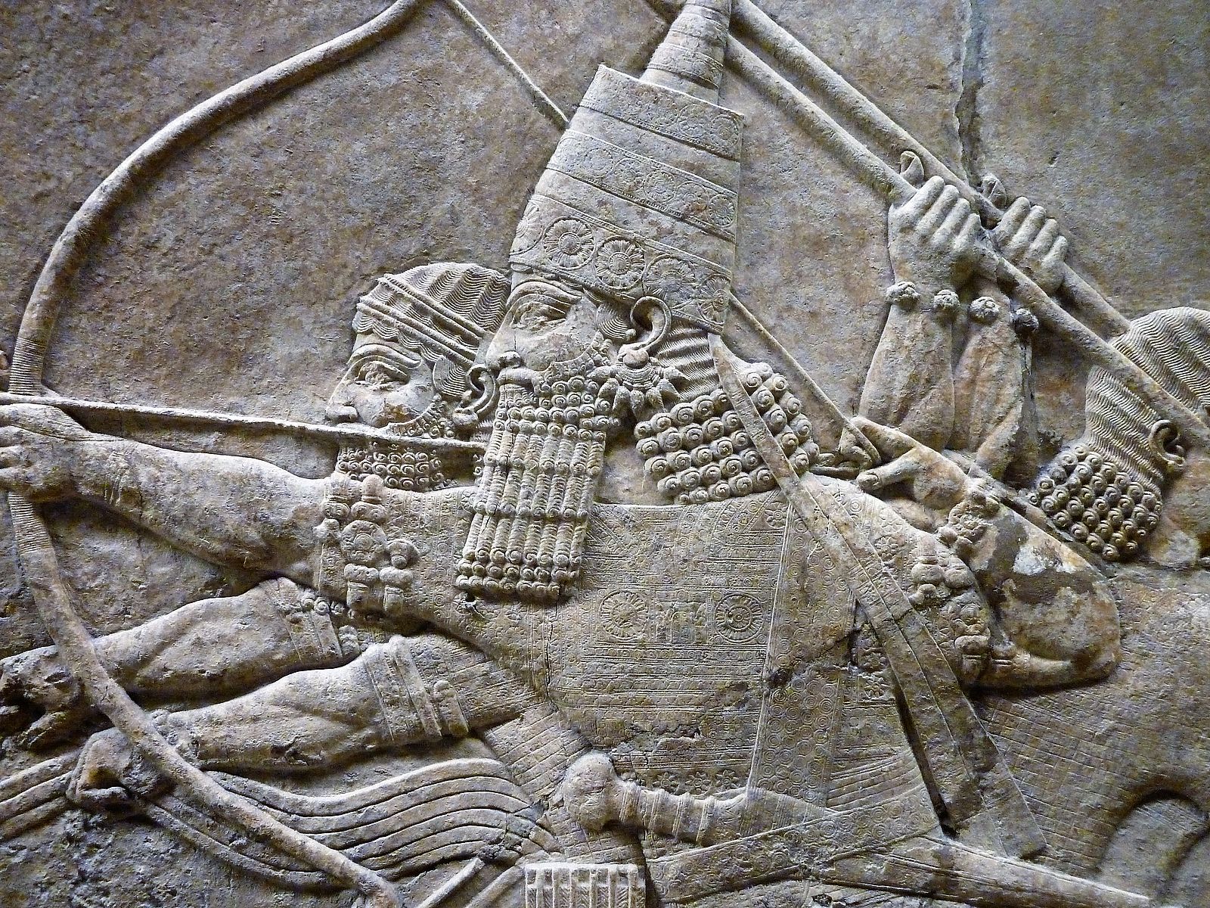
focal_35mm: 25
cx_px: 605
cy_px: 454
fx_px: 874
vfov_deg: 54.9
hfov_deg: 69.4
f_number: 3.3
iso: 800
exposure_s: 1/13
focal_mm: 4.1
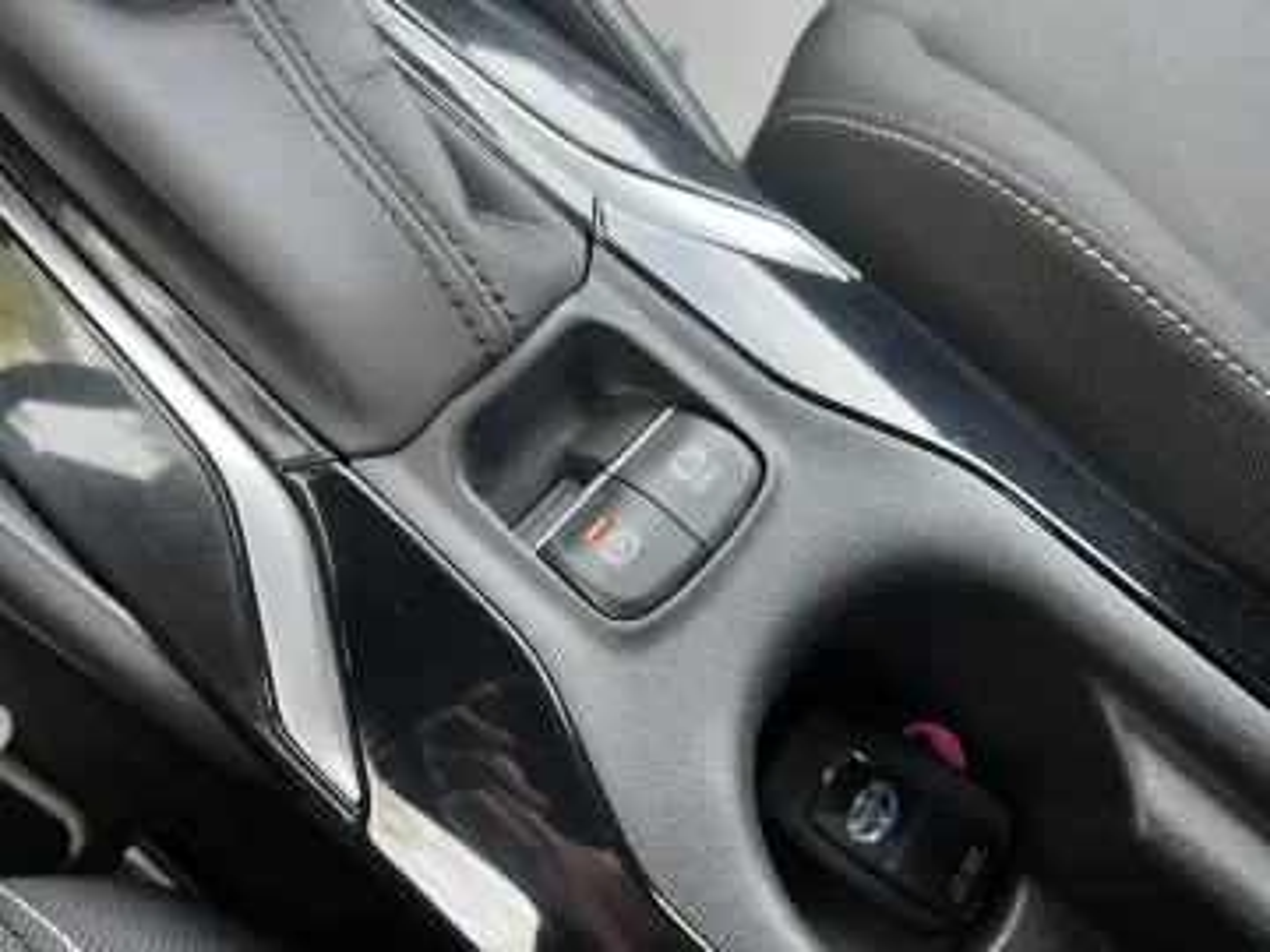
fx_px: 954
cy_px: 476
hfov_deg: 67.3
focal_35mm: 26
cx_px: 635
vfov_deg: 53.1
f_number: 1.5
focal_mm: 5.7
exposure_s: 1/79
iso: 125
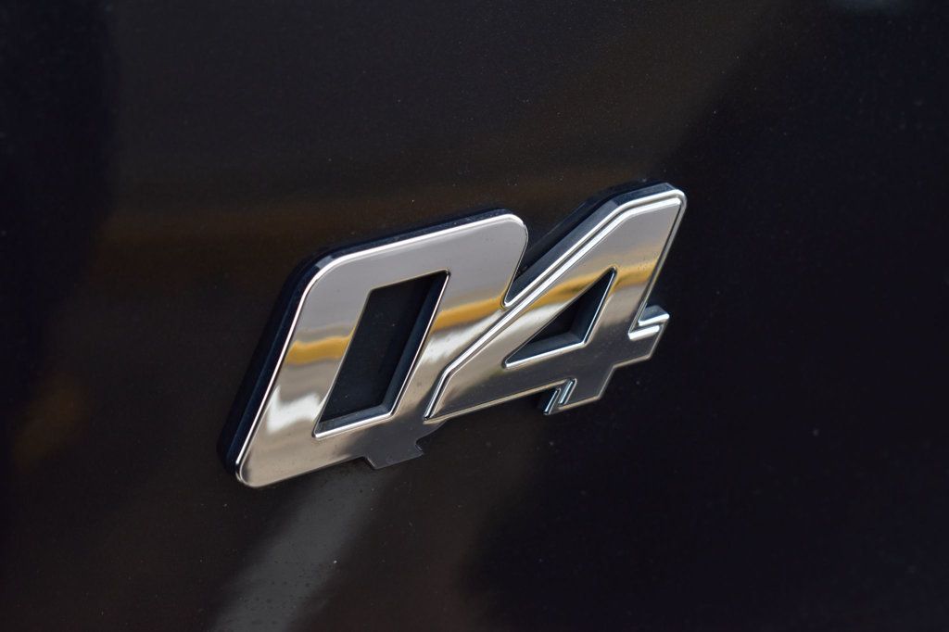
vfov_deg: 16.5
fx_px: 2174
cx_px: 474
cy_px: 316
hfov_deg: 24.6
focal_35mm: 82
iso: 400
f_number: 8
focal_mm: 55
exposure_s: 1/60
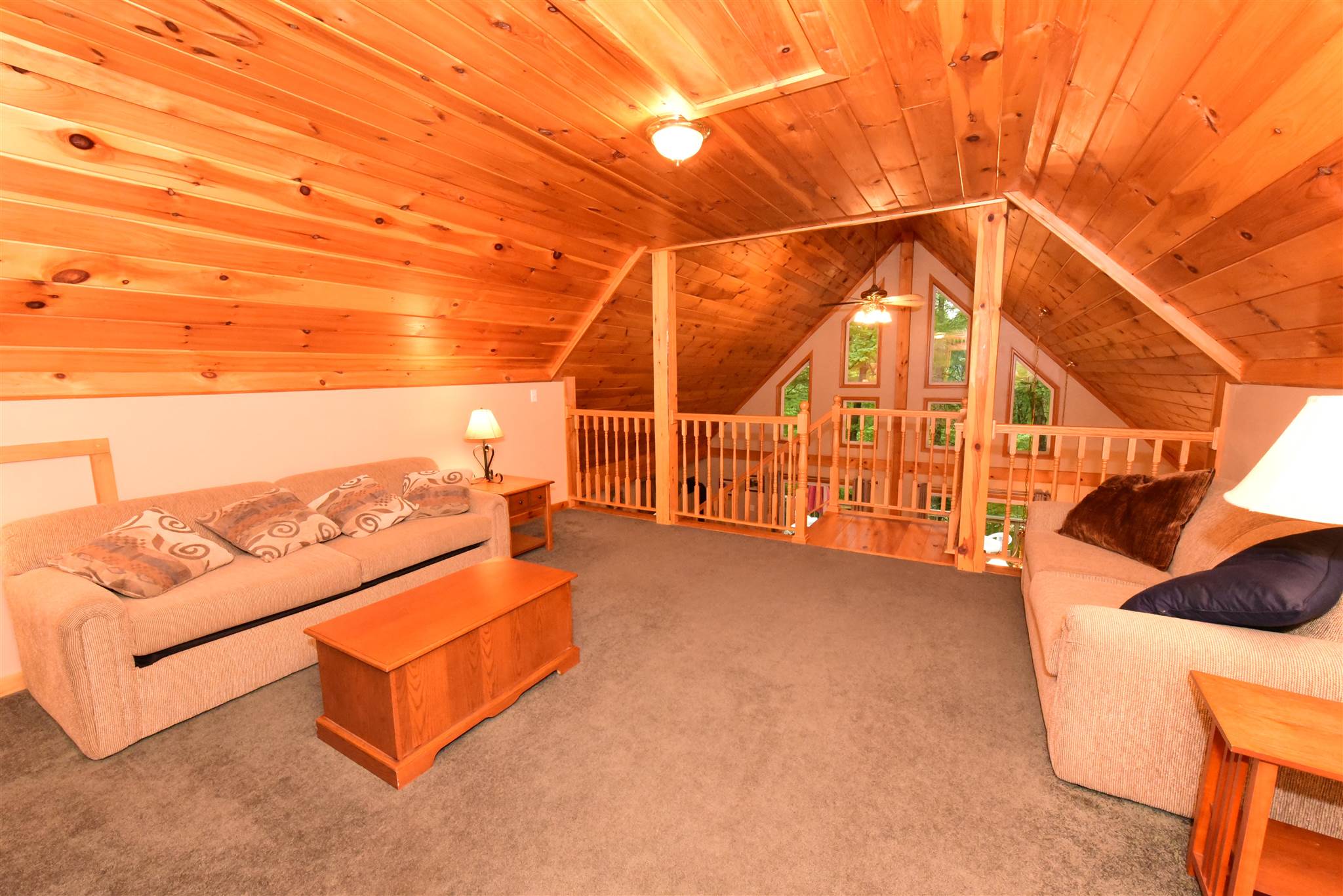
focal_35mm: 14
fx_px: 522
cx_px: 672
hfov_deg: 104.2
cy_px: 448
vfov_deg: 81.3
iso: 10000
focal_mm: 14
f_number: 13
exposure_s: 1/60
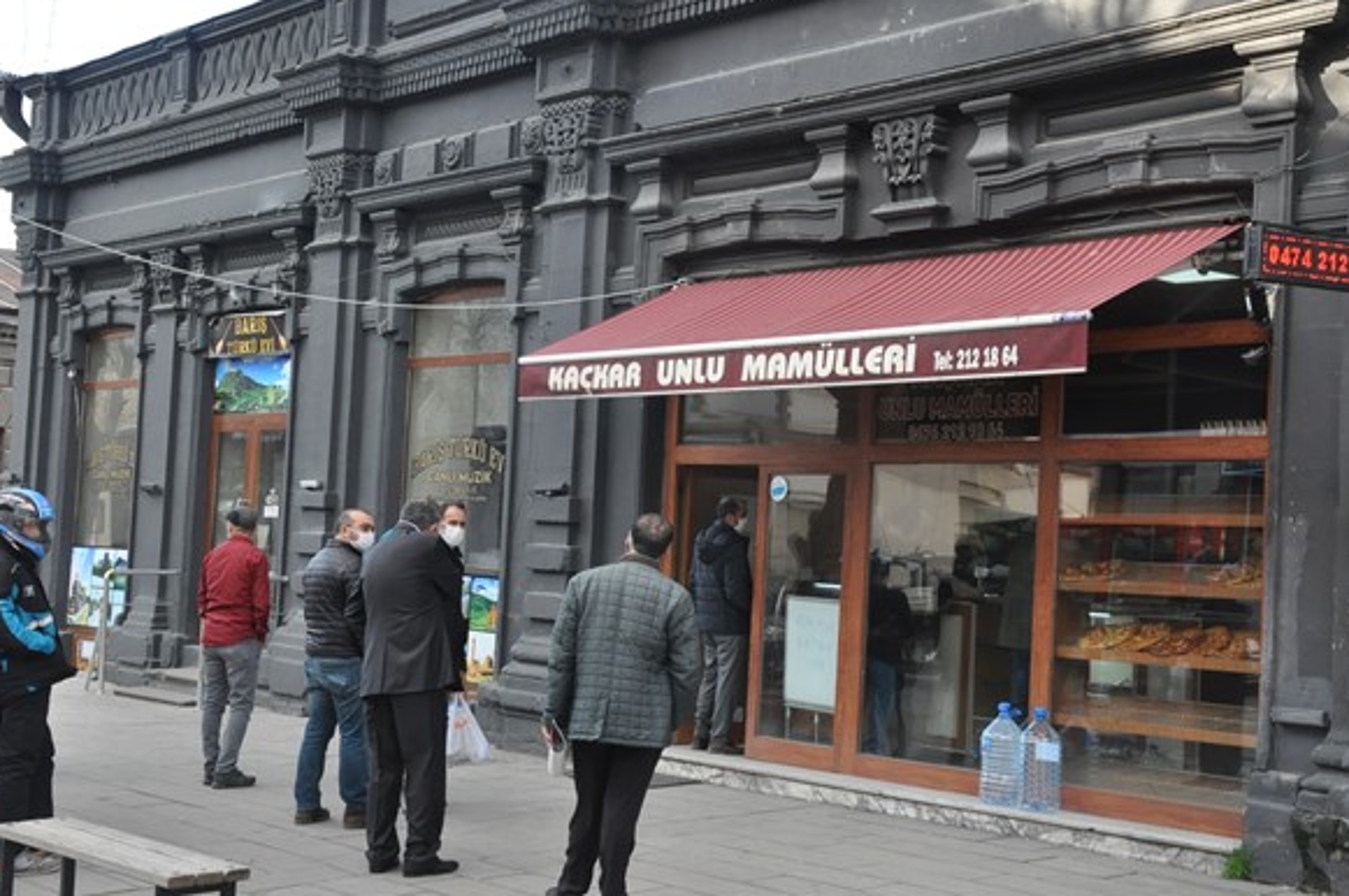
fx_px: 1759
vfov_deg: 28.6
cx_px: 724
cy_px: 432
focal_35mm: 47
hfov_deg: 41.9
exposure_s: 1/320
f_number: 9
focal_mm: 28
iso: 1000
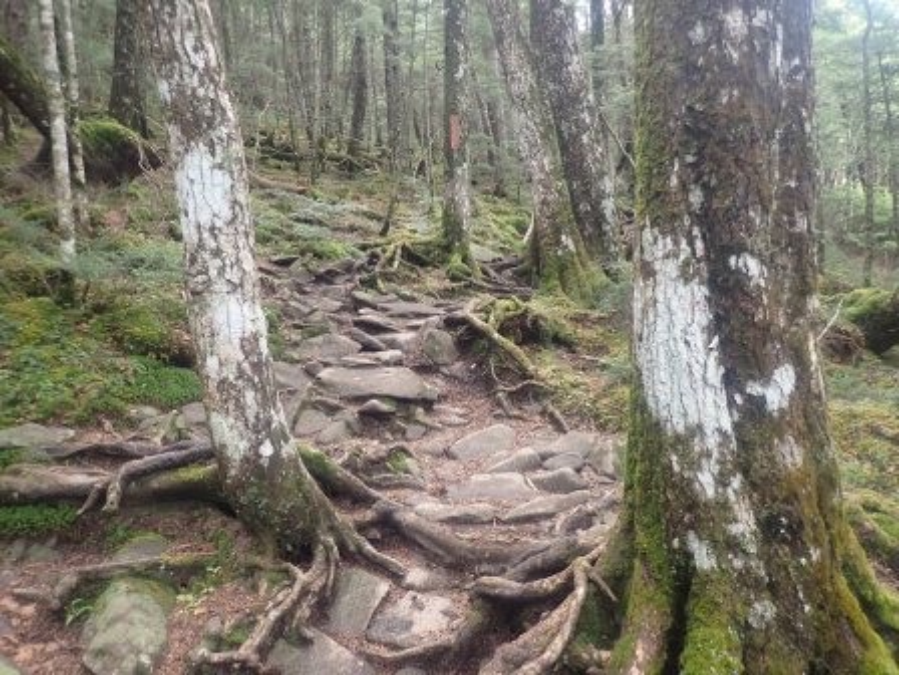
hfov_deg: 69.4
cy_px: 338
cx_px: 450
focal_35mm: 25
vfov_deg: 54.9
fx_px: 649
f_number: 2
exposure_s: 1/60
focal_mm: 4.5
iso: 200
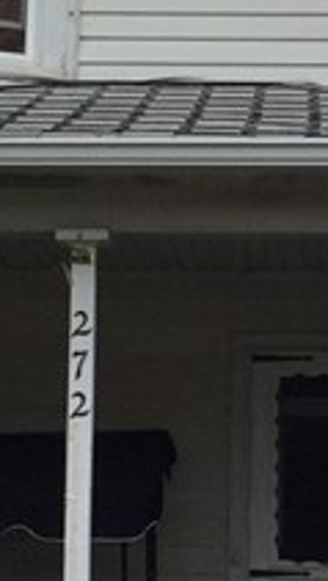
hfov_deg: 7.9
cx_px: 278
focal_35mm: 153
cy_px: 135
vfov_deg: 14.0
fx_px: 2361
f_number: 2.2
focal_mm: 4.15
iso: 32
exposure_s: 1/2326
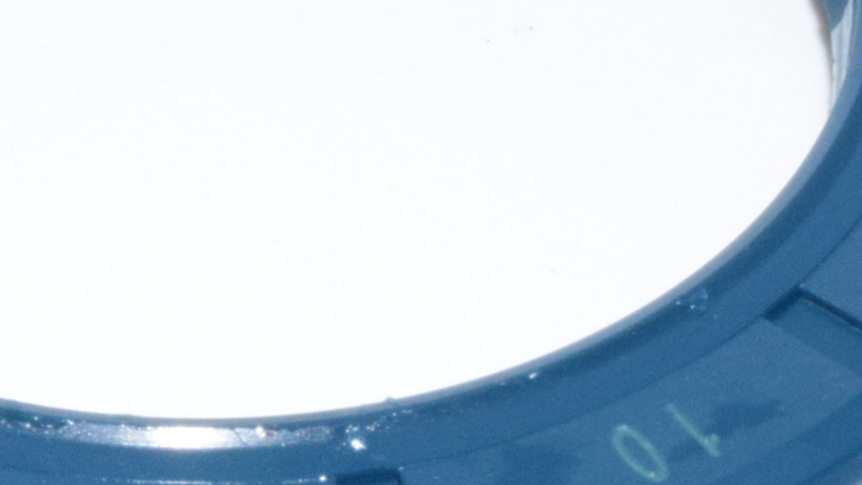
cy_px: 83
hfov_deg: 7.2
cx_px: 121
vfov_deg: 4.1
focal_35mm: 299
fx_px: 6835
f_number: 36
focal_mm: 48
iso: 1600
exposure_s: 1/60
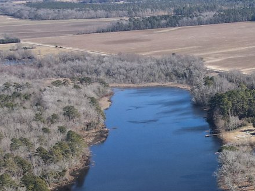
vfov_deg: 17.5
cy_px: 180
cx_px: 398
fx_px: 612
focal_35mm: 83
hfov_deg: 19.9
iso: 100
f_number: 2.8
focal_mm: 4.5
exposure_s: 1/400
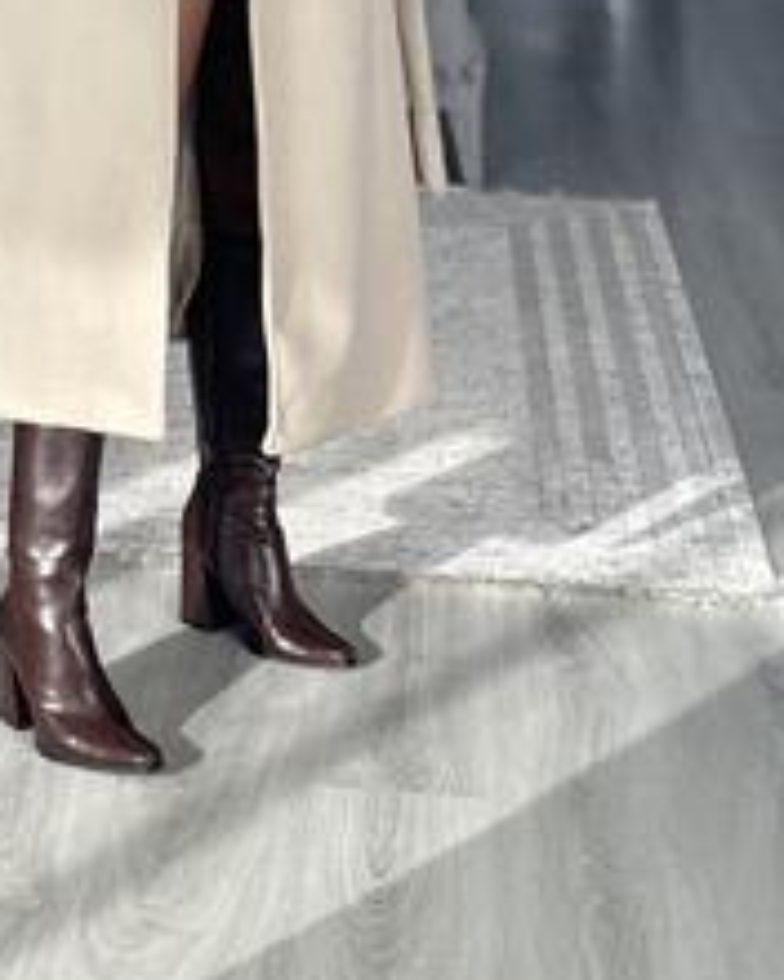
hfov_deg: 14.2
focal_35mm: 108
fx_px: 3132
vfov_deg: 17.2
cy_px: -107
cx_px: 174
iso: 100
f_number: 1.78
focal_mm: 6.86
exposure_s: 1/172
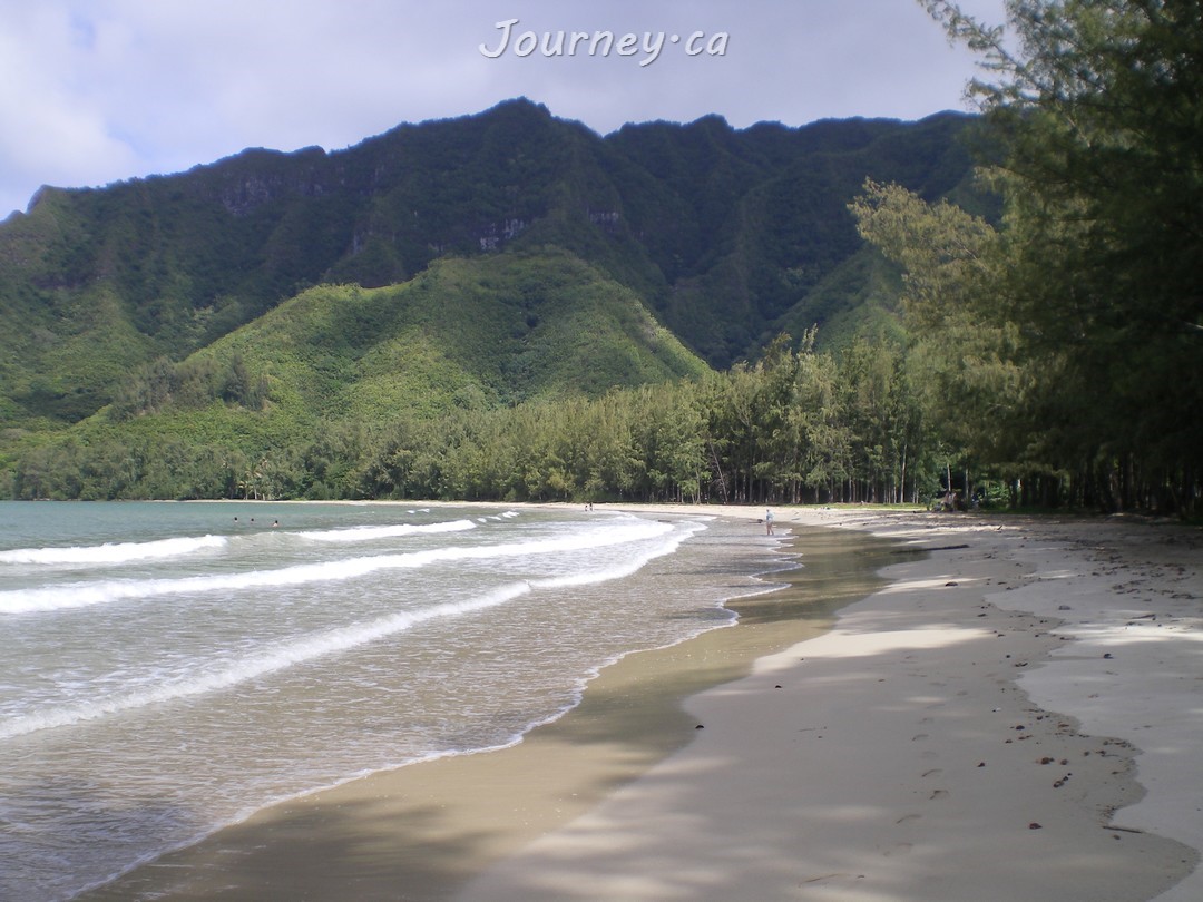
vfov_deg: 37.7
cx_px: 602
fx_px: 1321
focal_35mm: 38
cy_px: 451
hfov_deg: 49.0
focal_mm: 6.3
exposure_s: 1/250
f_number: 4.6
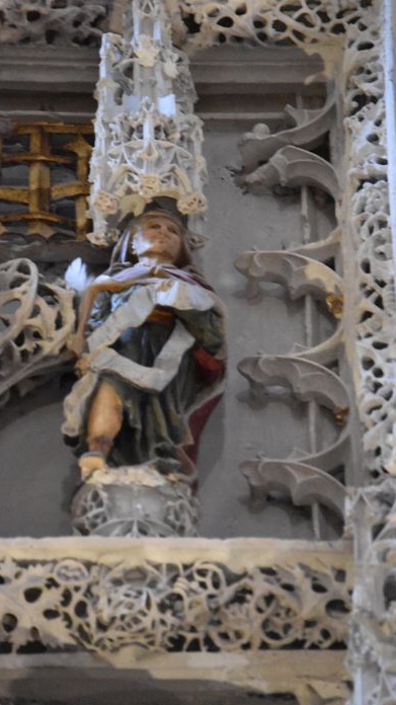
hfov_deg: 5.7
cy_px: 354
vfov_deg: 10.1
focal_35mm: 214
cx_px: 174
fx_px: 3990
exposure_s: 1/60
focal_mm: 135
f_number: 5
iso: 12800
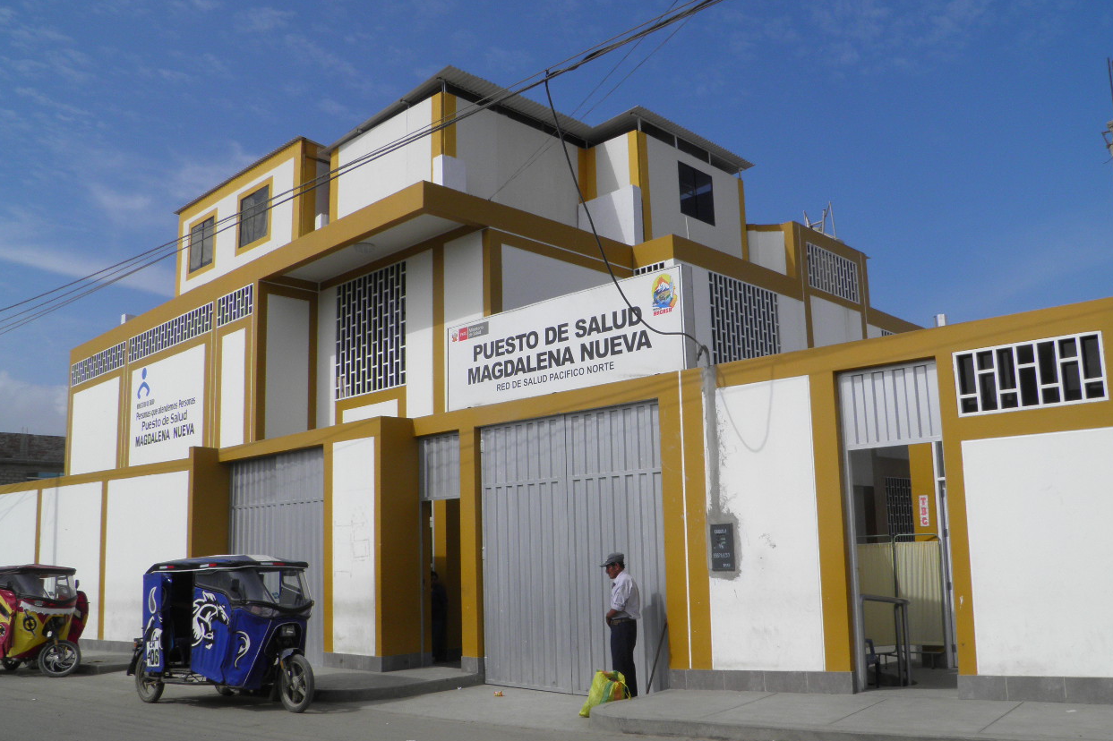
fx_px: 927
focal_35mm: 30
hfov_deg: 61.9
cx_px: 564
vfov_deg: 43.6
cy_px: 396
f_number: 5.7
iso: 50
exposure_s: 1/640
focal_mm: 4.9
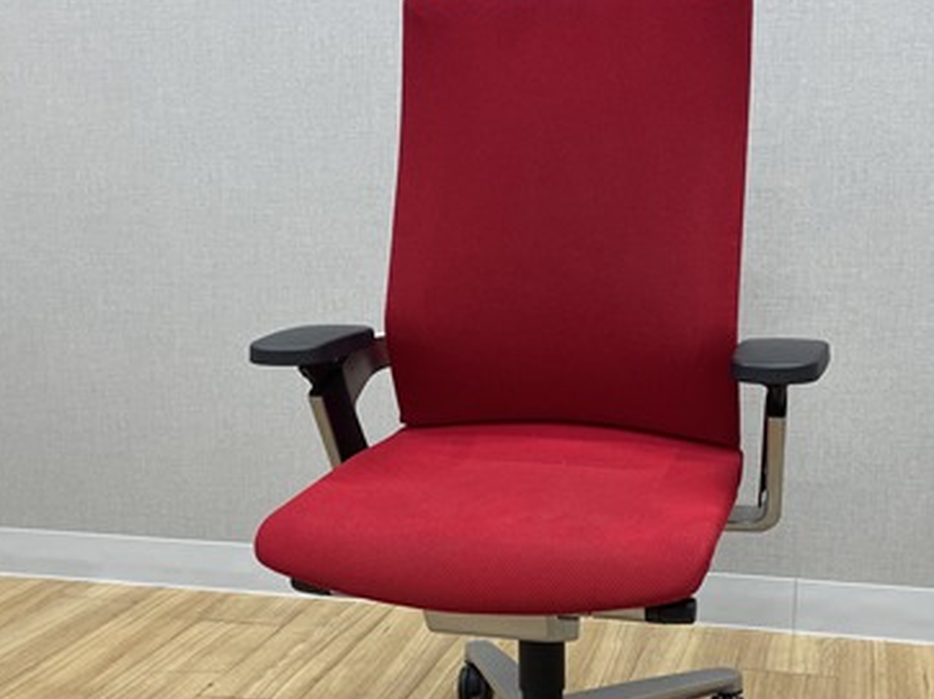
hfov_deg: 41.1
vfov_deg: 31.2
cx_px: 562
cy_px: 475
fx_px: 1240
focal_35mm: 46
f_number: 1.6
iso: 125
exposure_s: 1/100
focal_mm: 4.2
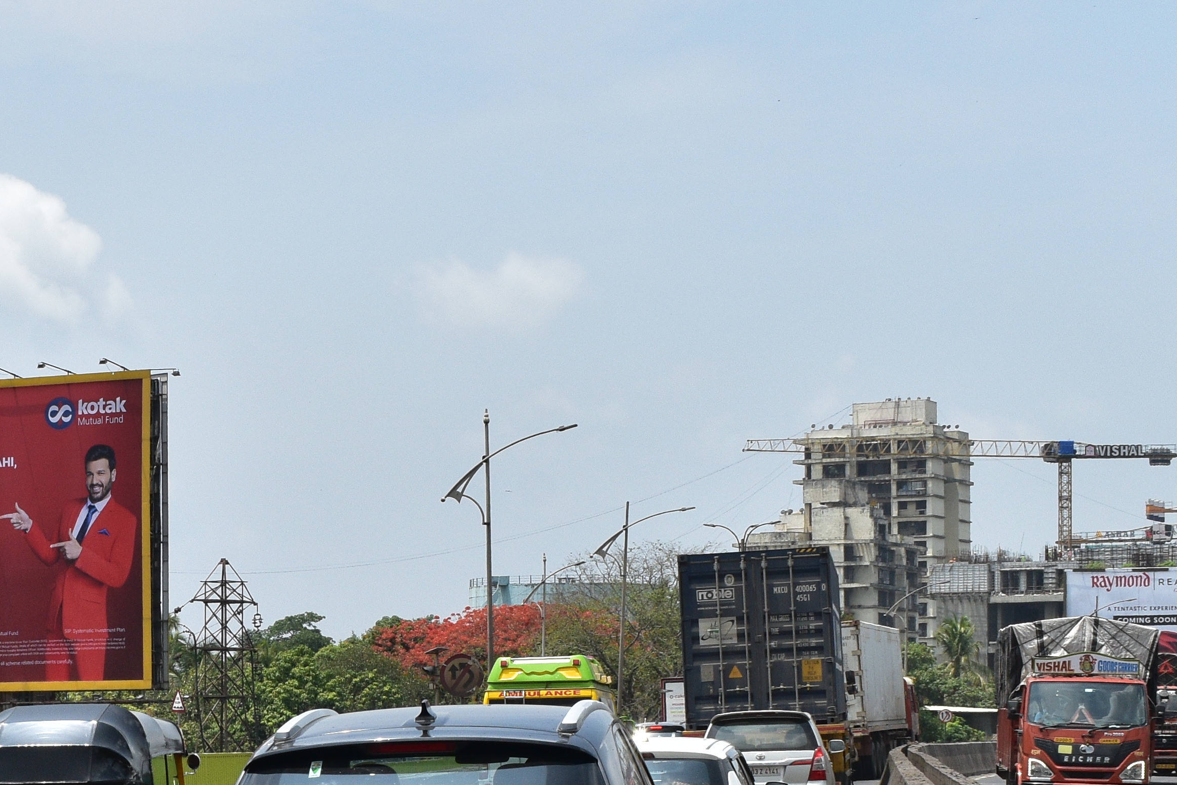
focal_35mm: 97
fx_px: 3181
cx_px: -22
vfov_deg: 13.9
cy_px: 745
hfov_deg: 20.3
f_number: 11
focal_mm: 25
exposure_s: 1/500
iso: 360
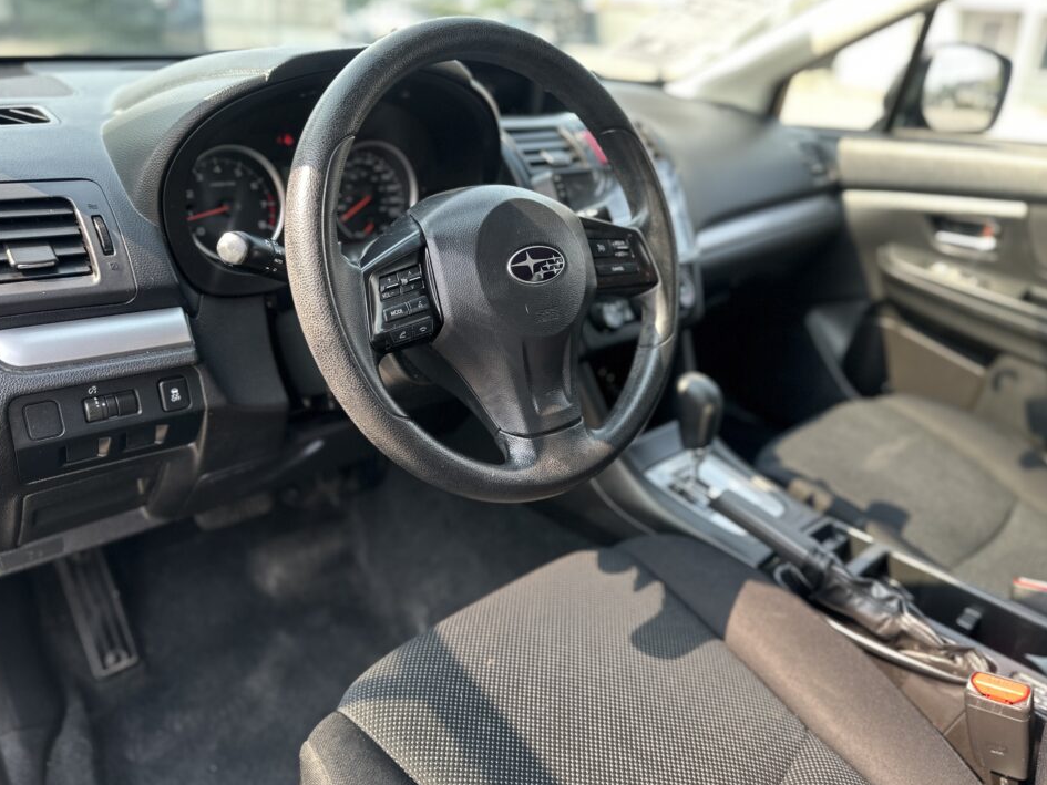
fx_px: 786
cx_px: 552
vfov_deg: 53.1
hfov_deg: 67.2
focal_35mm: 26
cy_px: 404
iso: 64
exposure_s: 1/165
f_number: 1.78
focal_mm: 6.86
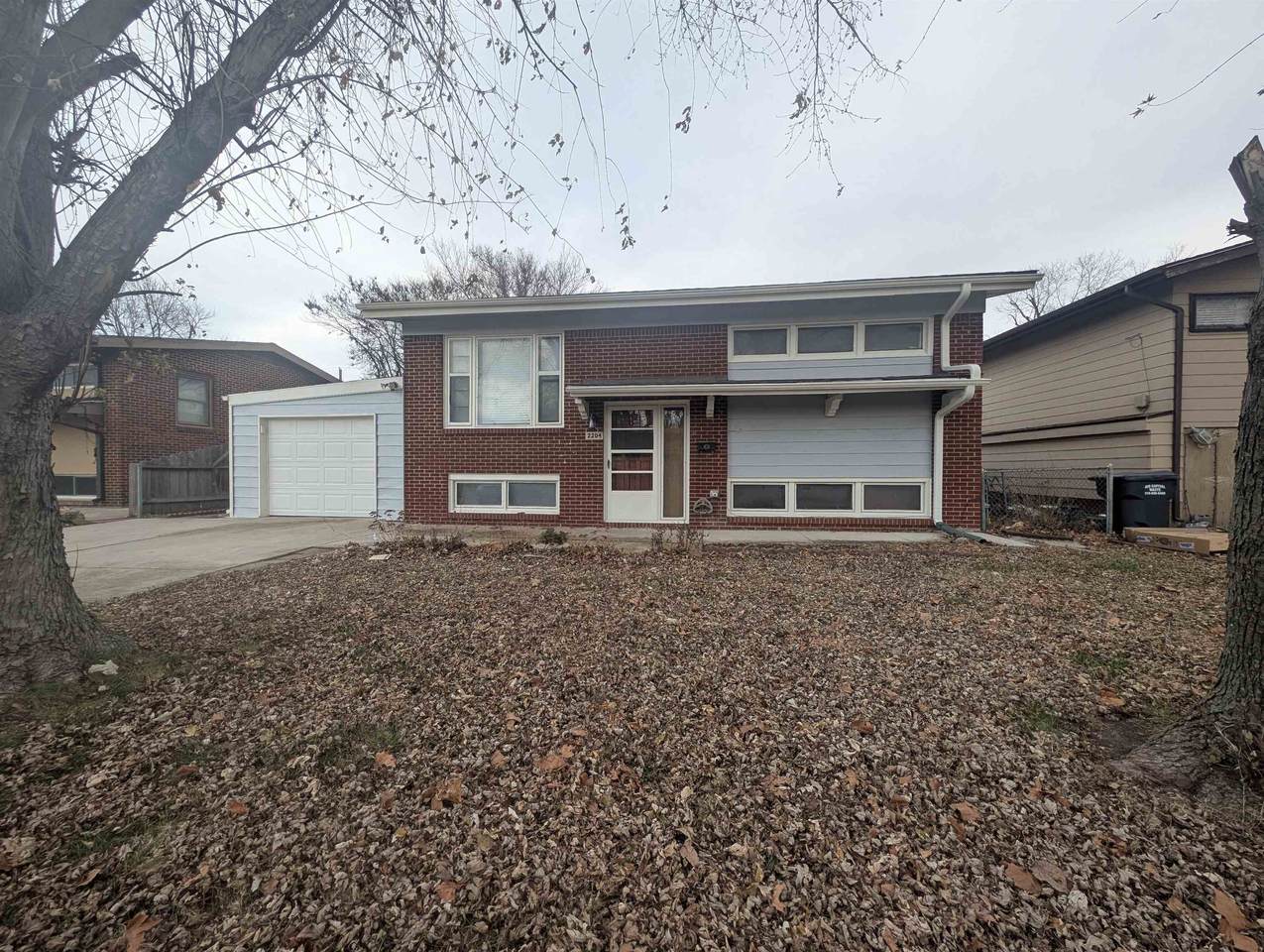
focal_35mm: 12
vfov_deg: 94.6
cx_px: 632
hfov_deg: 110.5
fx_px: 439
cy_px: 476
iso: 37
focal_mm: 2.23
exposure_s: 1/165
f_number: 1.95
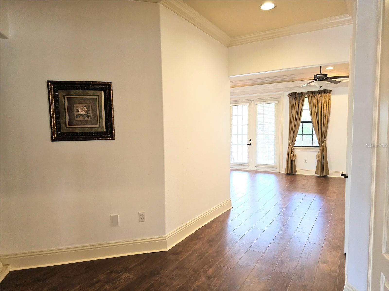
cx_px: 194
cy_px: 146
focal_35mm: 23
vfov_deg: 58.9
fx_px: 258
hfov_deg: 73.9
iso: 160
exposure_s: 1/120
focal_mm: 6.3
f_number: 1.7
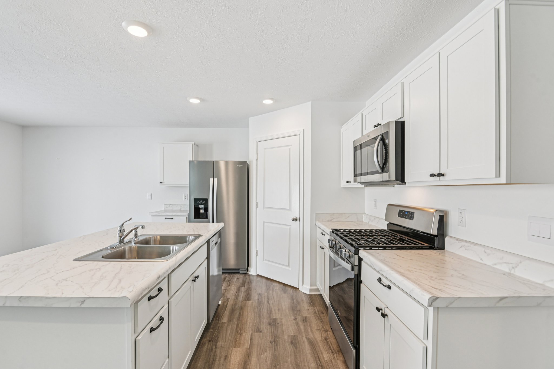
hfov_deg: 96.7
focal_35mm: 16
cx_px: 277
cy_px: 184
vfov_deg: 73.7
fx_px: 246
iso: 140
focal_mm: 16
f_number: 8
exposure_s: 1/15
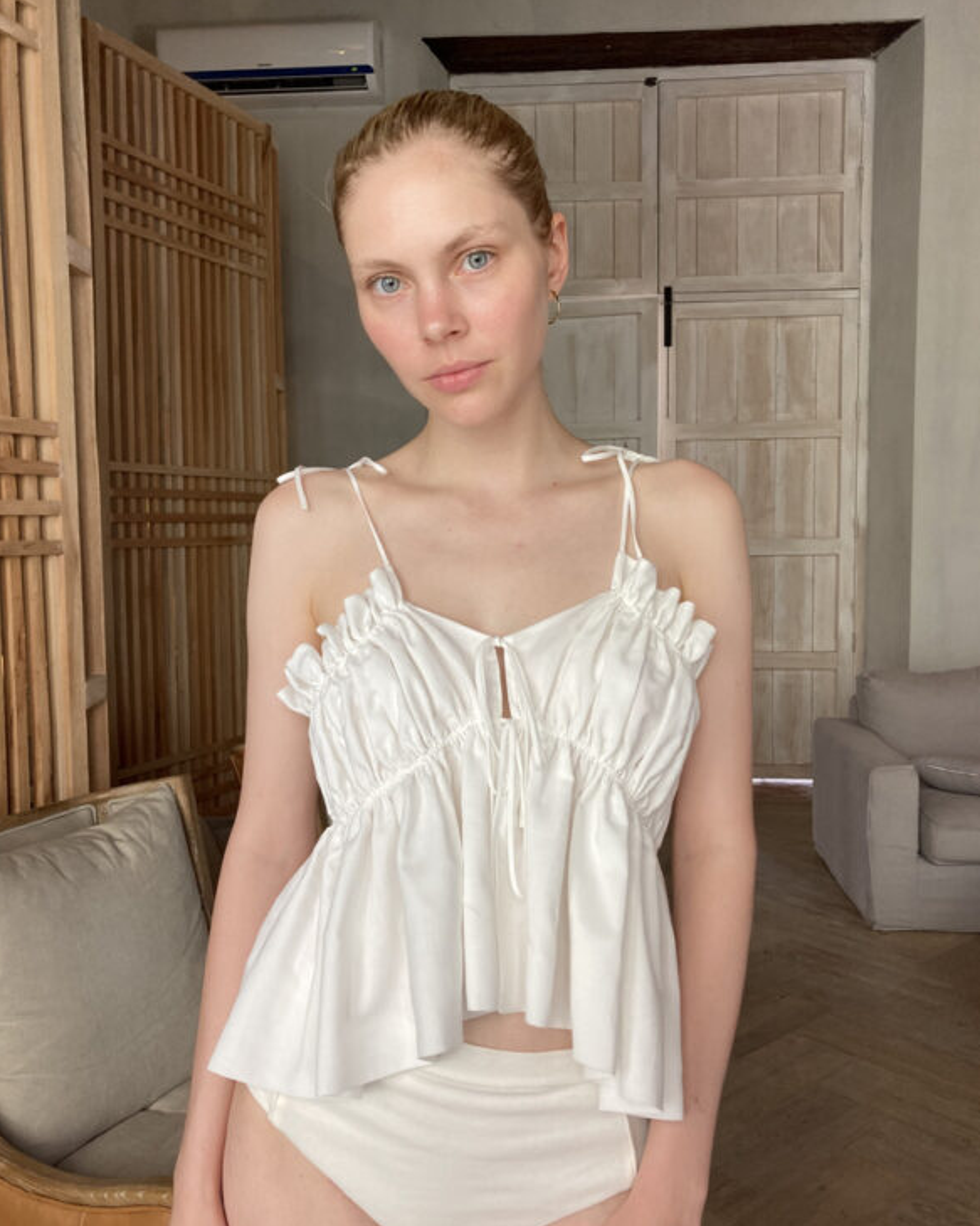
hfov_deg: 48.5
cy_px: 639
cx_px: 501
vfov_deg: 58.8
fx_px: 1088
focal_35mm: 30
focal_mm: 3.99
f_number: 1.8
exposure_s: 1/60
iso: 64
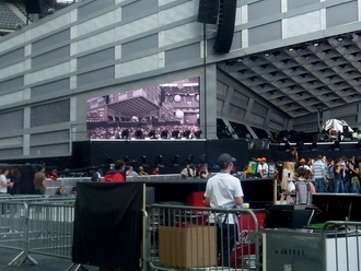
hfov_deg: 24.0
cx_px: 293
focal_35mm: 80
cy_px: 47
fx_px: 835
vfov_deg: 18.3
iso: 80
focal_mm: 5.9
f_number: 3.7
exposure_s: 1/50
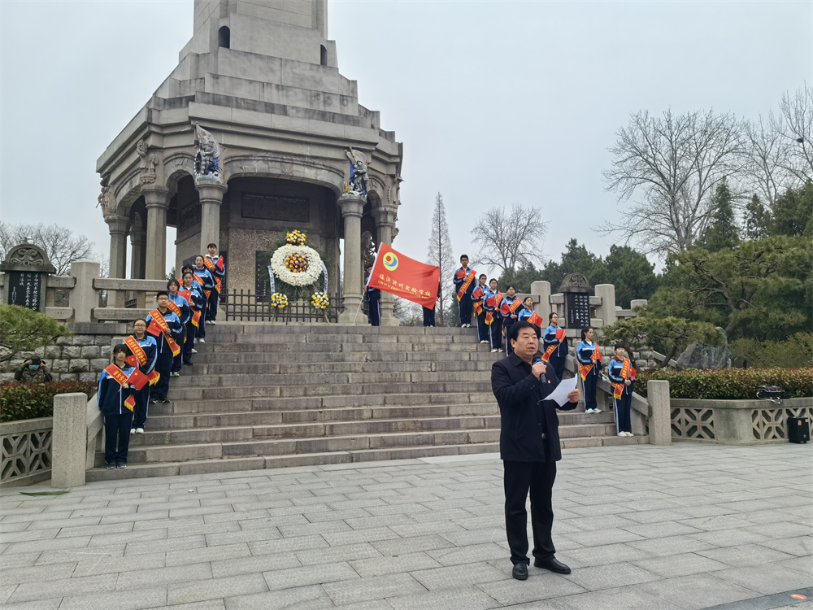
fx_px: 611
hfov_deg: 67.3
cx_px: 406
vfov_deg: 53.1
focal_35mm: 26
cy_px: 305
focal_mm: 5.75
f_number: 4
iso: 50
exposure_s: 1/333
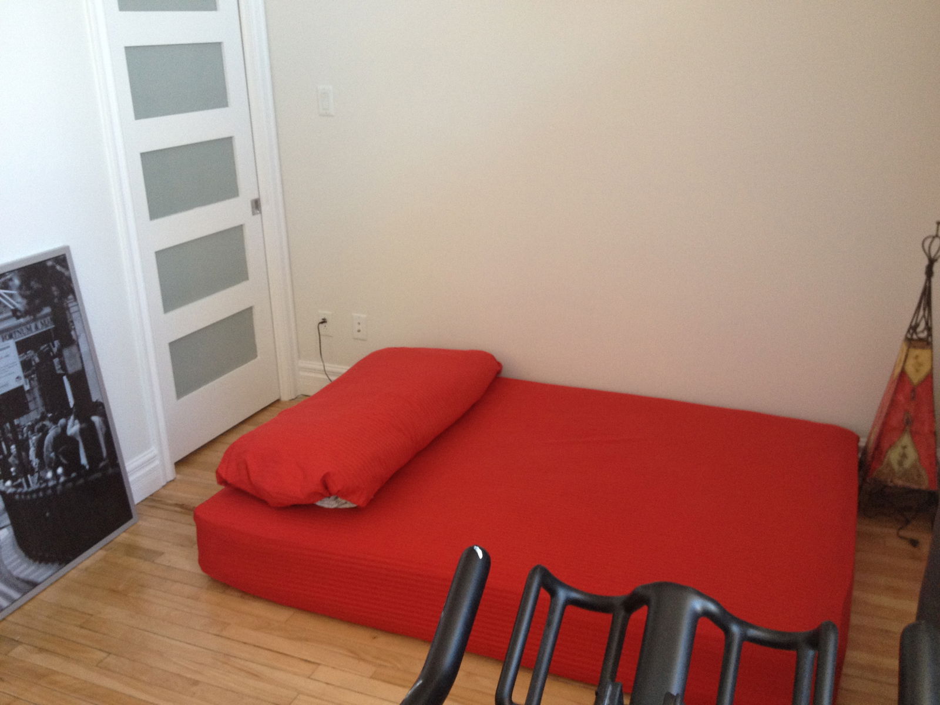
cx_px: 470
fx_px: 950
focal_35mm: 35
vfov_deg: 40.7
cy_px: 352
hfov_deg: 52.6
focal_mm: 4.28
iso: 125
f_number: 2.4
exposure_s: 1/20
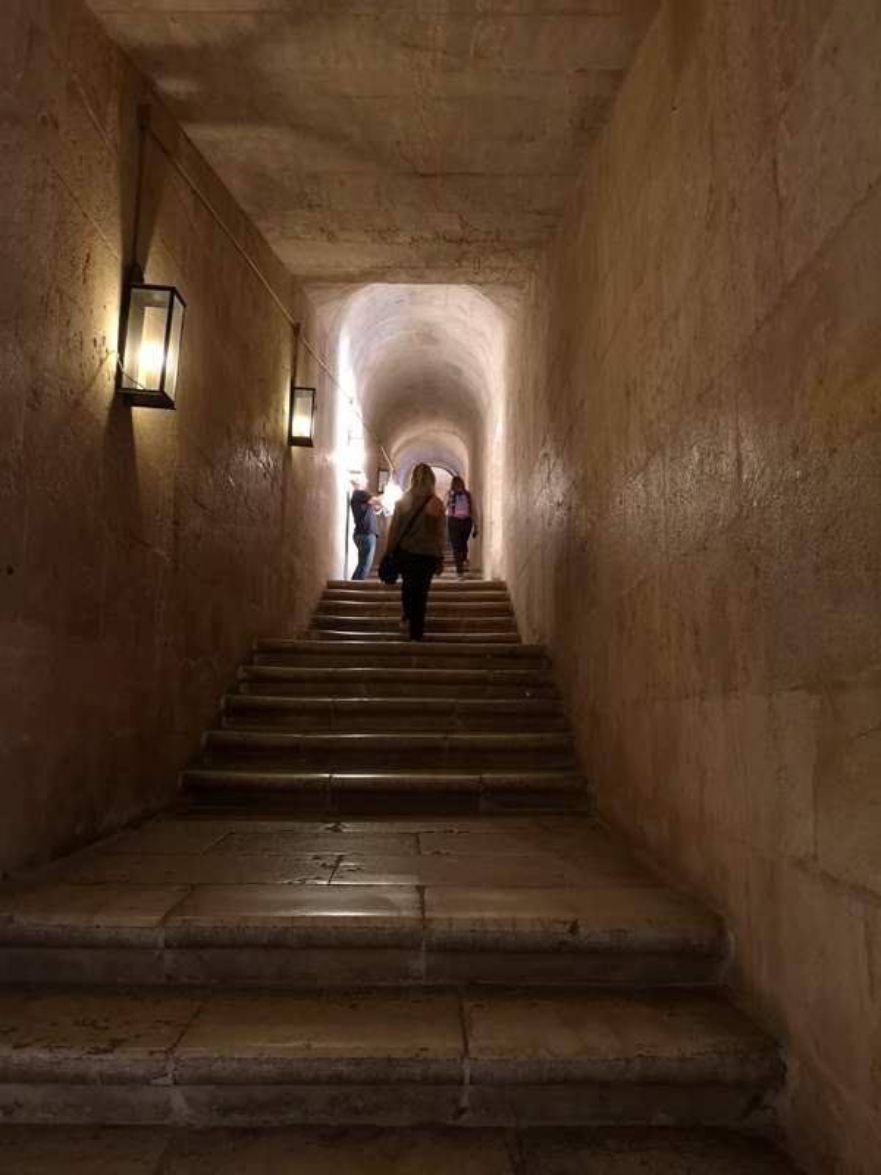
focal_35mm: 27
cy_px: 588
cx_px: 440
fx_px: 916
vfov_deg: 65.3
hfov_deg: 51.4
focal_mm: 3.95
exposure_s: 1/20
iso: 640
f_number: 1.8
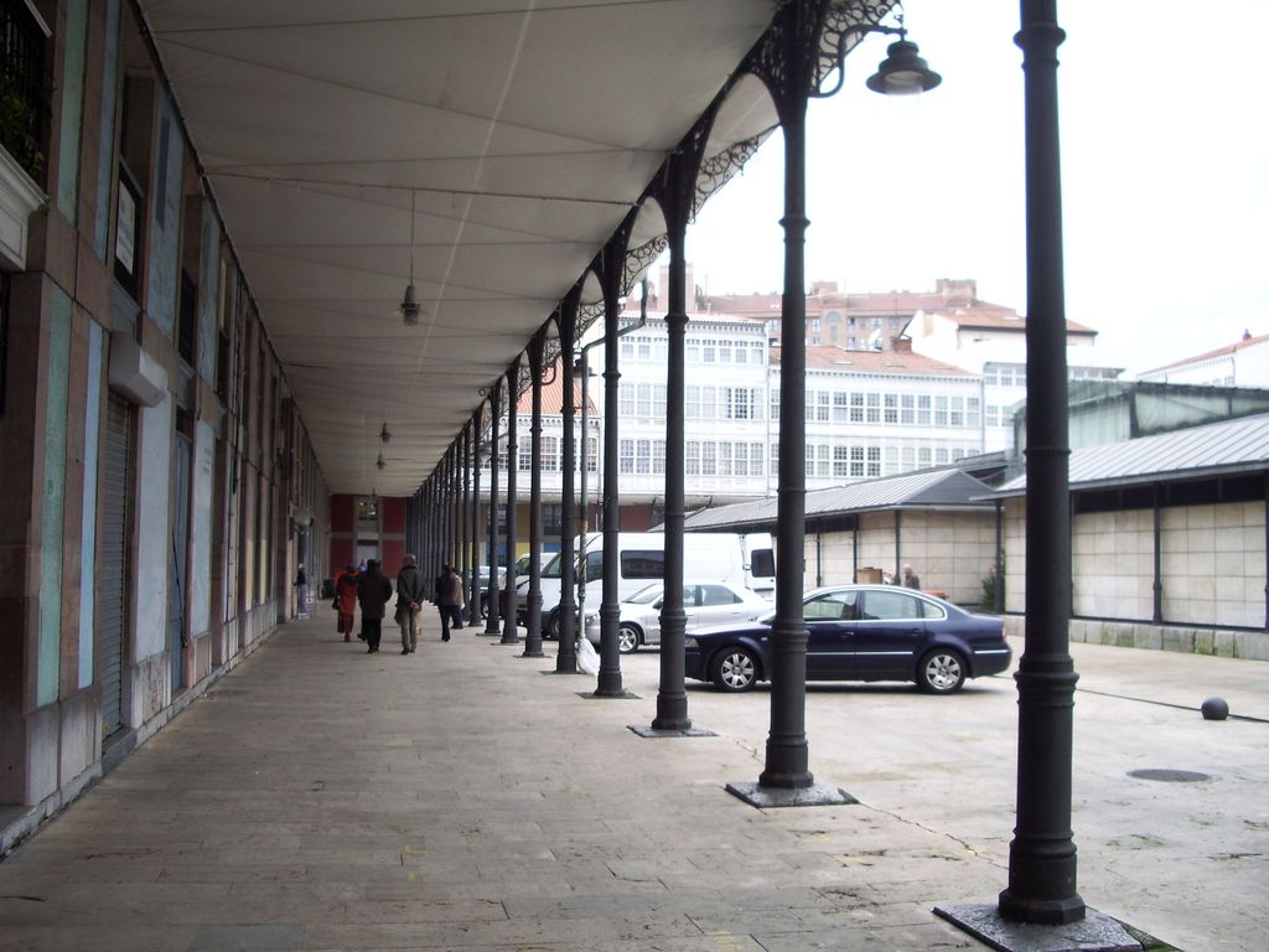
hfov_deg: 52.6
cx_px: 634
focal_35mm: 35
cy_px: 476
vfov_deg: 40.7
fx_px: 1283
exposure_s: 1/125
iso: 50
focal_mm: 5.8
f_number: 2.6
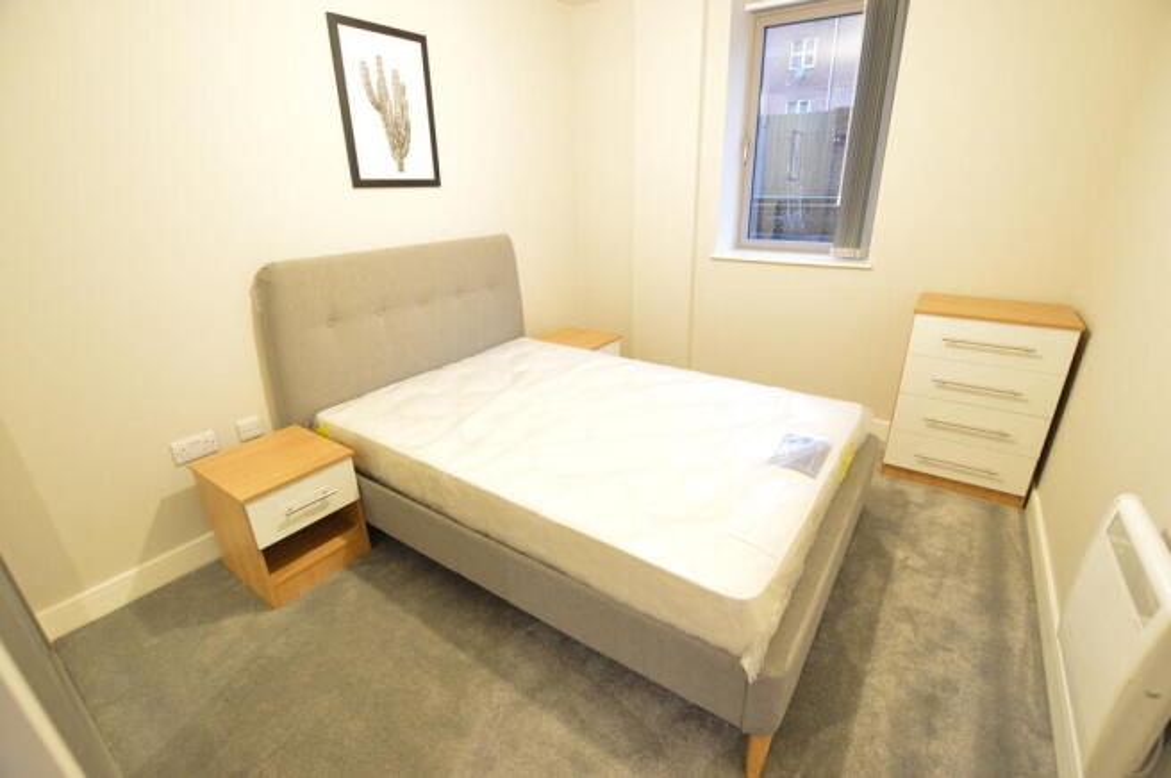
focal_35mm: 15
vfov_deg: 77.2
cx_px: 586
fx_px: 487
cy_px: 389
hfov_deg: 100.4
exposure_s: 1/15
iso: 2000
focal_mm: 10
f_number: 3.5
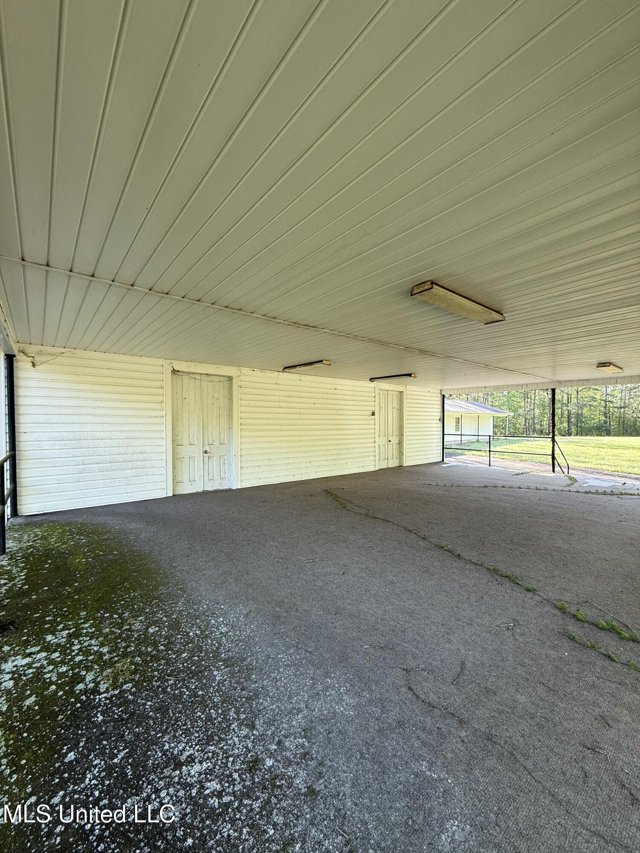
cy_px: 426
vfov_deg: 102.1
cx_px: 320
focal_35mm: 14
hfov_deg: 85.7
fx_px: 345
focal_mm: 2.22
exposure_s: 1/99
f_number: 2.2
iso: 64
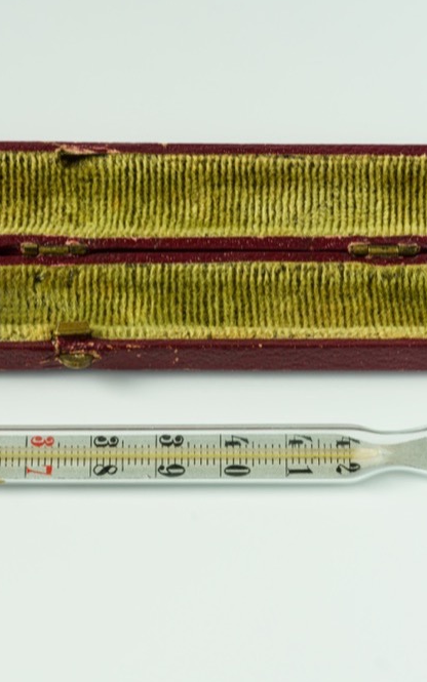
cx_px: 72
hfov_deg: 8.8
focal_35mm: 149
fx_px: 2772
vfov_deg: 14.0
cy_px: 342
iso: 100
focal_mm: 90
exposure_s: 1/100
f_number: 11
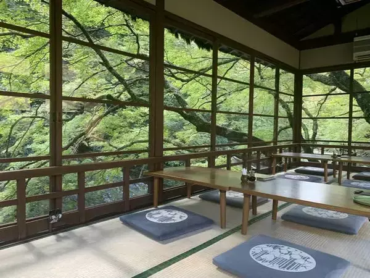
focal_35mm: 26
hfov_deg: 67.3
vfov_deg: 53.1
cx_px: 185
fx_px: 278
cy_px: 139
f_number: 1.8
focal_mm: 4.25
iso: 100
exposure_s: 1/116
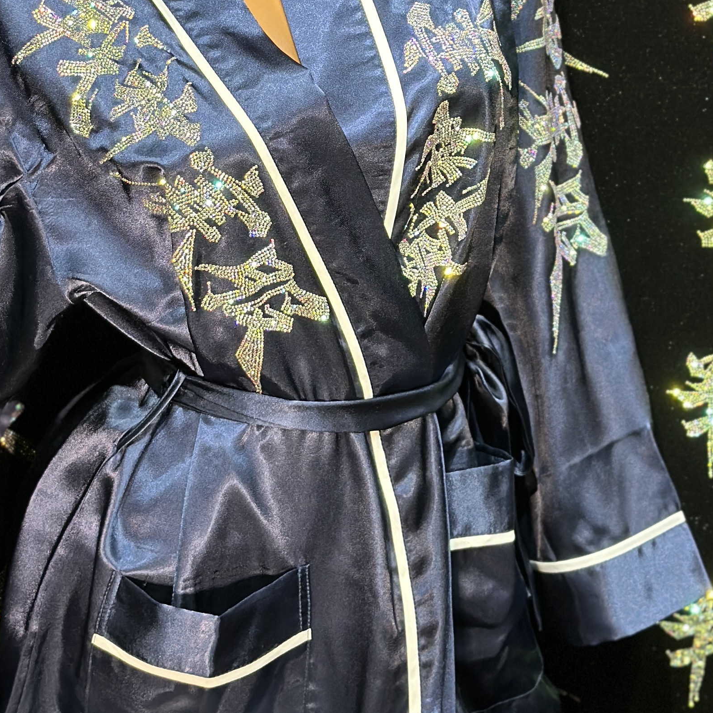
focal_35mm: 108
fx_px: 2517
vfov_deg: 16.0
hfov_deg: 16.1
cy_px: 114
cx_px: 318
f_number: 1.78
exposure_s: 1/226
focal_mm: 6.86
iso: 80
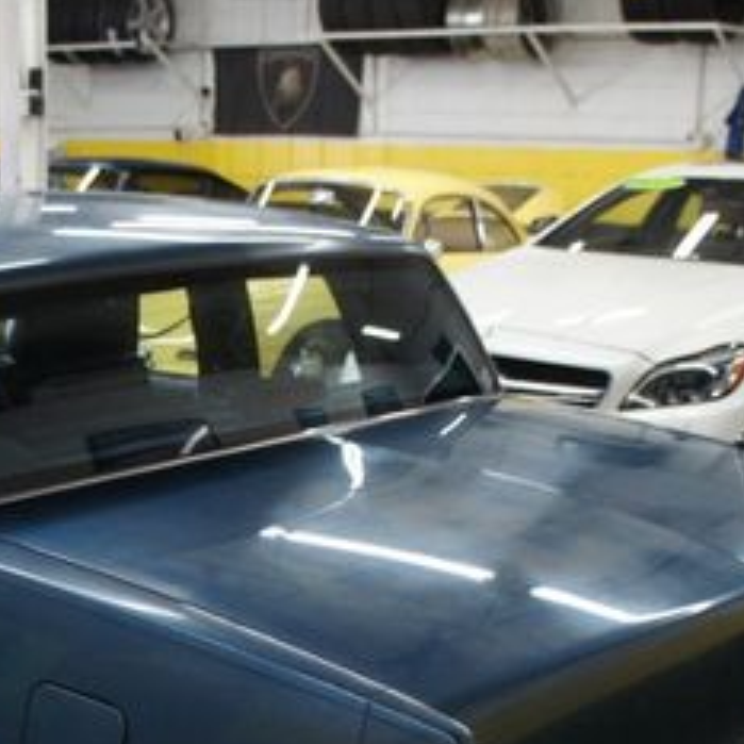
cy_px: 667
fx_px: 1532
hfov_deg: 26.9
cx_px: 169
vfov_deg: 26.4
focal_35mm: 63
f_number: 3.5
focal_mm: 18
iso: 1250
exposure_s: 1/160
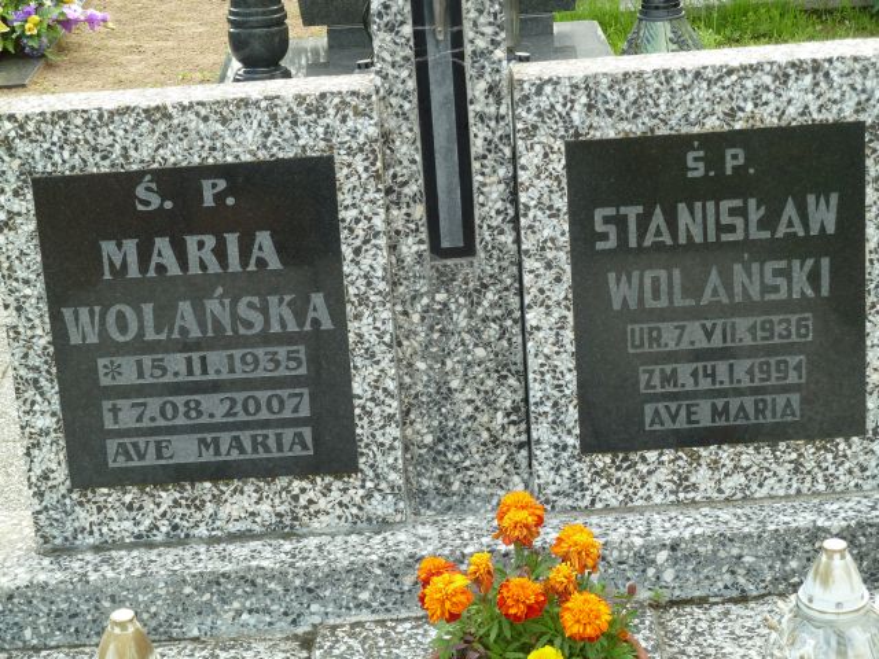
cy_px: 330
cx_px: 440
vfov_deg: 18.9
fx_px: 1981
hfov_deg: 25.0
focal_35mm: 78
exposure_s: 1/60
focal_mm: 12.8
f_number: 4.2
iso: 80
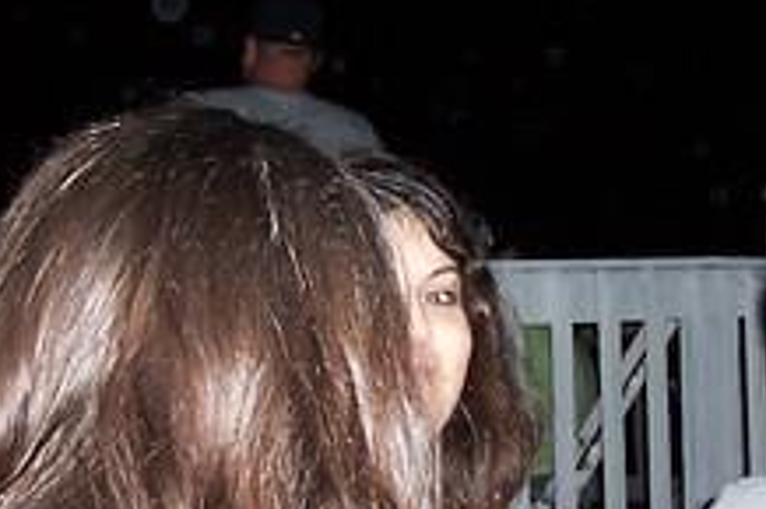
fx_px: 2403
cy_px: 218
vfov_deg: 12.1
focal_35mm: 113
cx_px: 429
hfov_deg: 18.1
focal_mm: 5.6
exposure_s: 1/60
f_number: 2.8
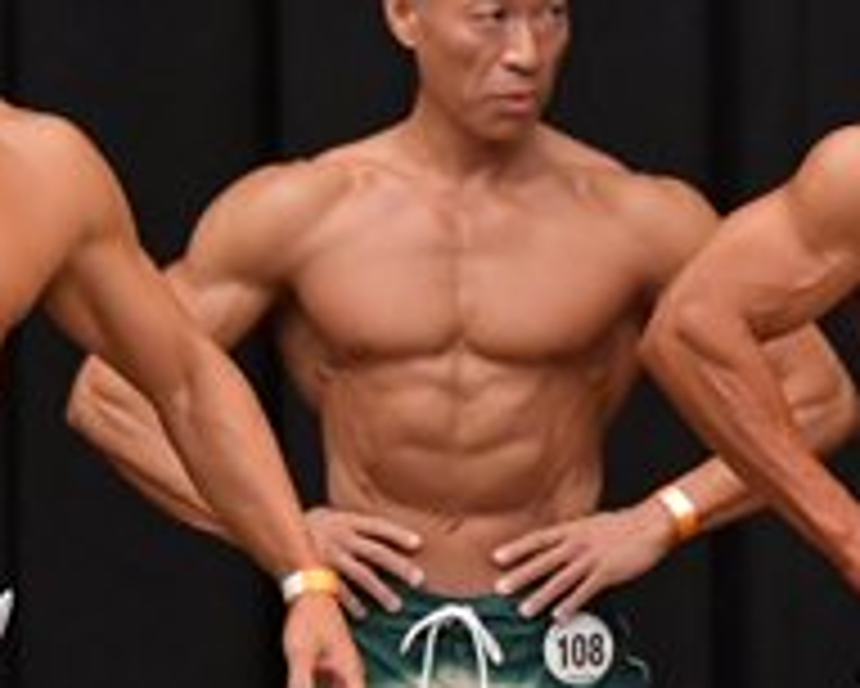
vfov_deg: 2.0
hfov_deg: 2.5
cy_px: 652
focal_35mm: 770
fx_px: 19609
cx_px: 876
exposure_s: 1/400
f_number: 5.6
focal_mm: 135
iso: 6400
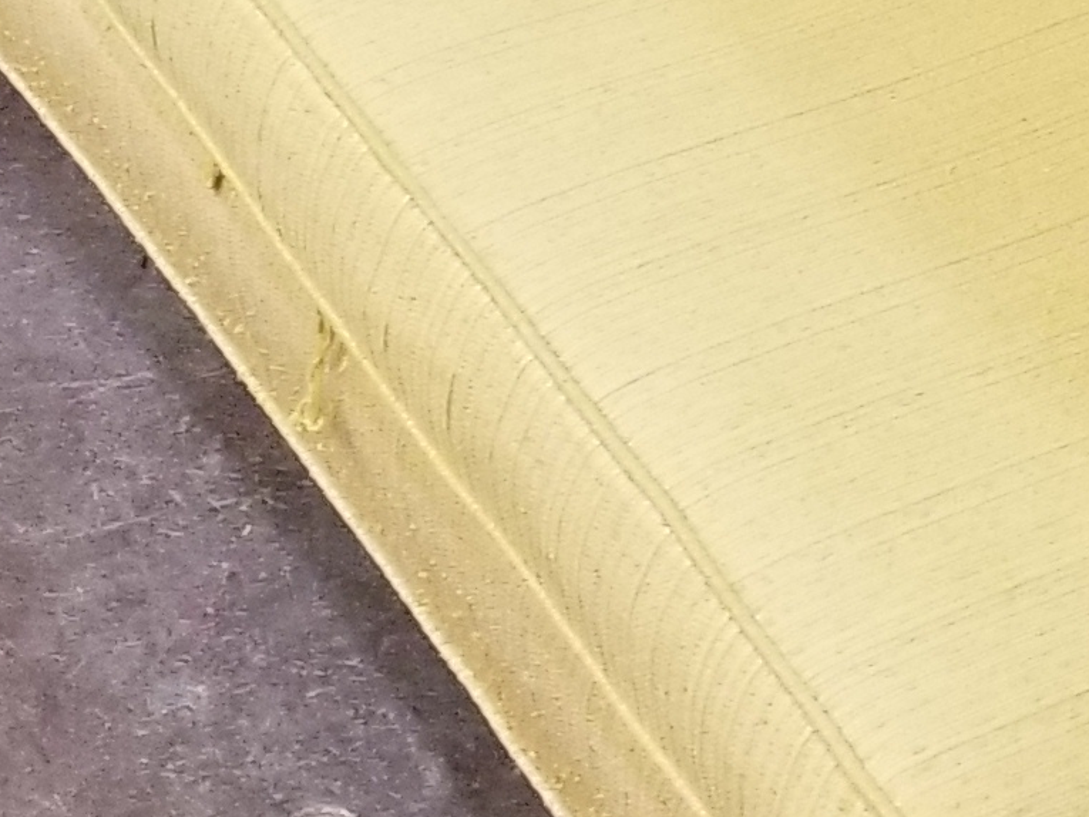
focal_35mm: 137
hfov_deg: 14.4
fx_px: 4311
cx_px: 548
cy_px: -248
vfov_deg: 10.6
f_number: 1.7
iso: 160
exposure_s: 1/30
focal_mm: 4.25
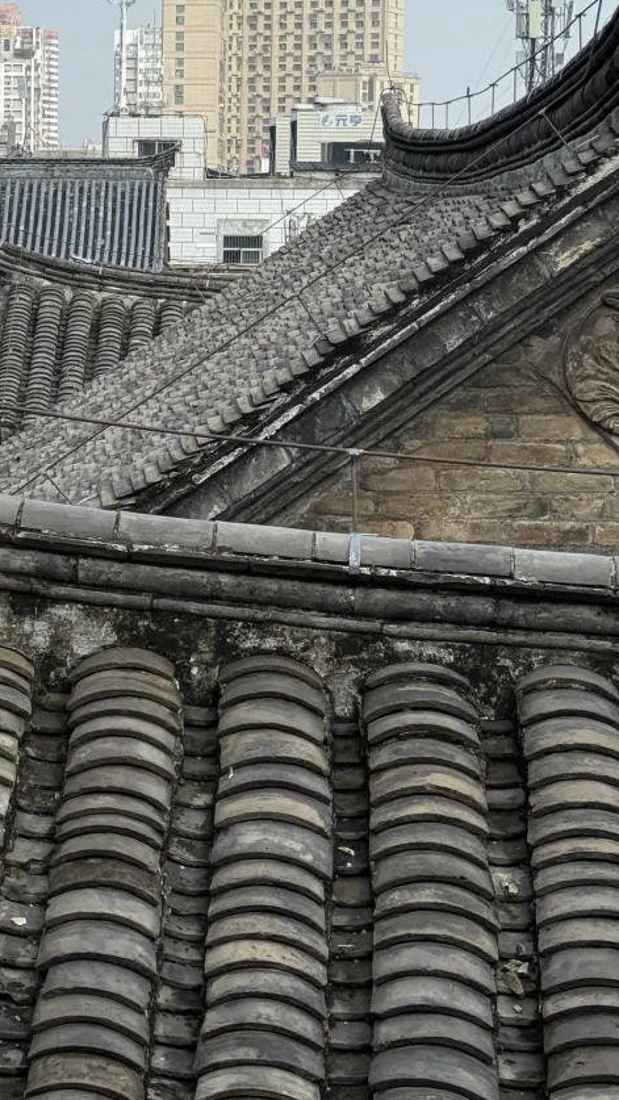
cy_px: 373
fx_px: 2625
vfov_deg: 23.6
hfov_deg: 13.3
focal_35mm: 90
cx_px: 66
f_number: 1.78
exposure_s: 1/5208
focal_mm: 6.76
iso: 64
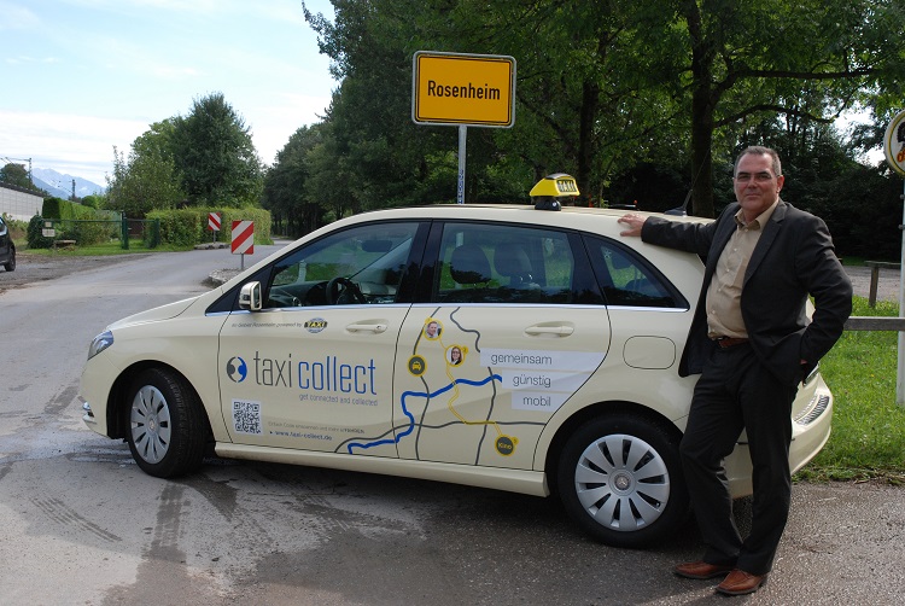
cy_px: 303
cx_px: 452
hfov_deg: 47.9
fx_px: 1019
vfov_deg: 33.1
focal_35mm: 40
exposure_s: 1/320
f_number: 9
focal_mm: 27
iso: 400
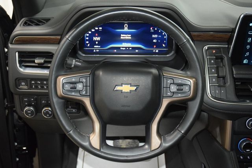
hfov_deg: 45.0
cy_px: 84
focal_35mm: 44
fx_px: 305
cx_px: 126
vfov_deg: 30.9
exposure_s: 1/60
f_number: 3.8
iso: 2800
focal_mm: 29
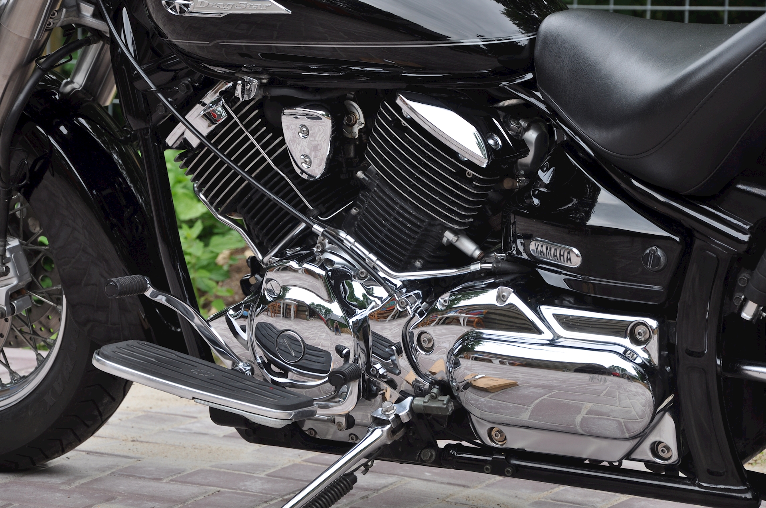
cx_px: 383
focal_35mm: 120
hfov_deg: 17.1
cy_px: 254
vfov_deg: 11.4
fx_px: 2550
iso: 200
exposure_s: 1/200
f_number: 7.1
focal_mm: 80
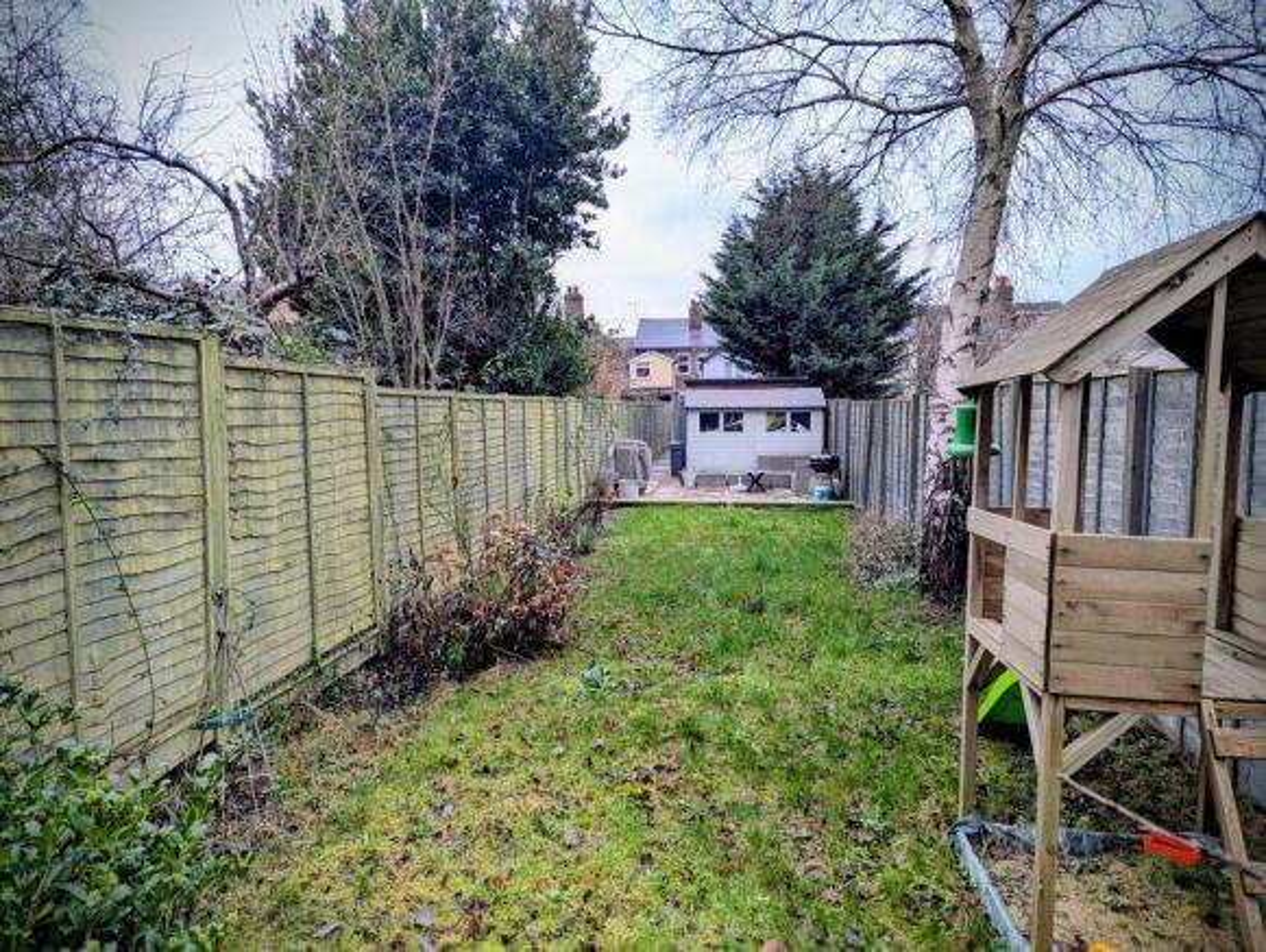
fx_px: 879
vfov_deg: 56.9
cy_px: 476
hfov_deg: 71.5
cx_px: 633
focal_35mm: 24
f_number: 1.85
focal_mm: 6.81
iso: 37
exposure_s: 1/81.9
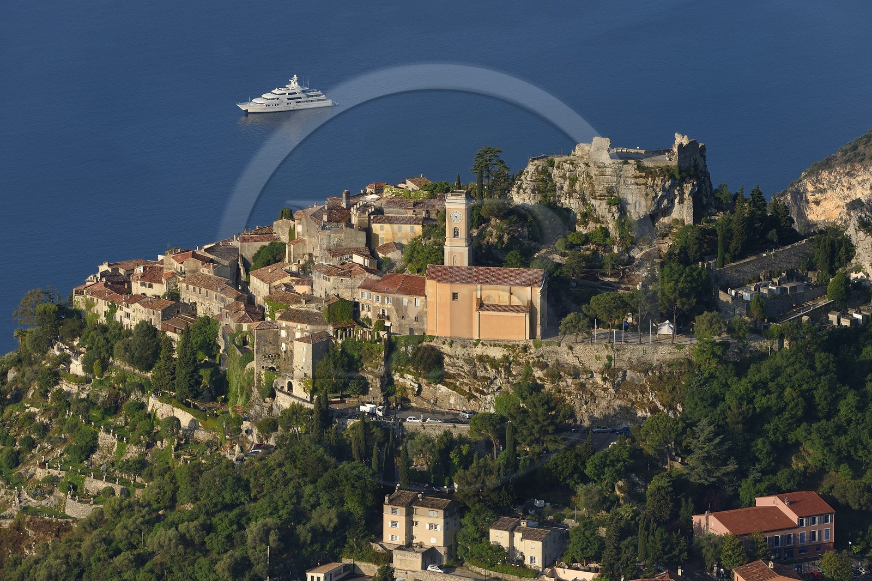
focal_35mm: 200
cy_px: 290
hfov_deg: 10.3
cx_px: 436
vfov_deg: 6.9
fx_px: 4843
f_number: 13
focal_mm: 200
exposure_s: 1/250
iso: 200
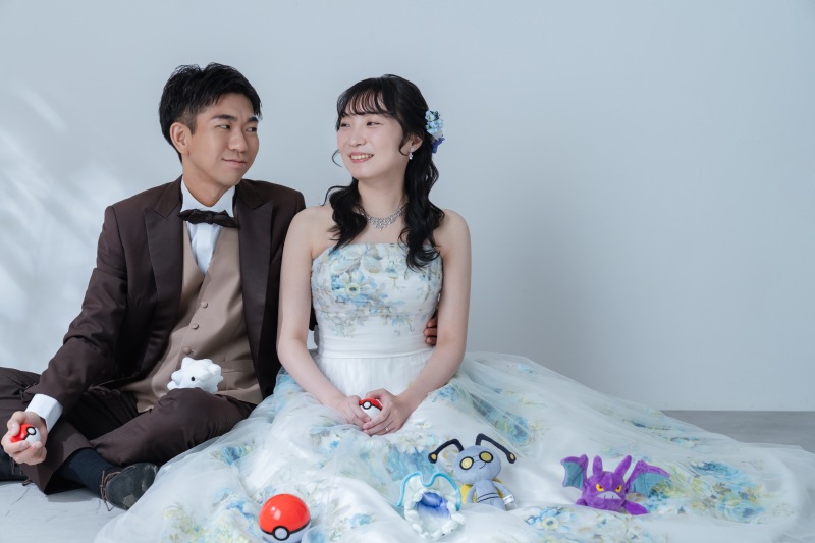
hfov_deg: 32.9
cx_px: 408
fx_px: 1381
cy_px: 272
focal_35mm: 61
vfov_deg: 22.3
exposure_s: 1/125
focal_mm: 61
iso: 200
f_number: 5.6
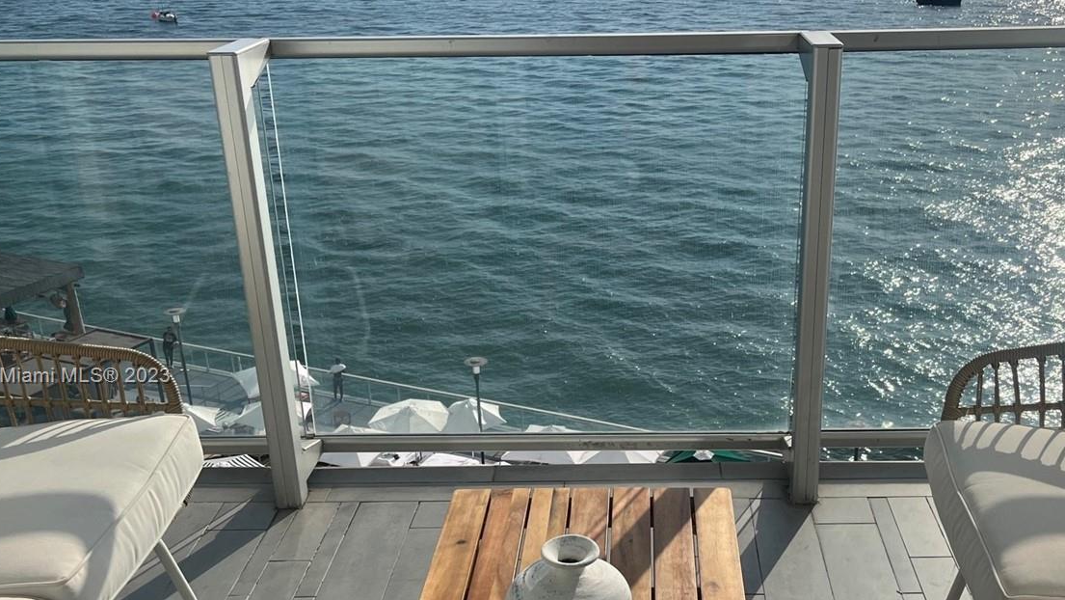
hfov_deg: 49.1
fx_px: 1158
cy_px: 377
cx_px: 633
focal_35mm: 41
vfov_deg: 28.9
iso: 50
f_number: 1.6
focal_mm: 5.1
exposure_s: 1/8403
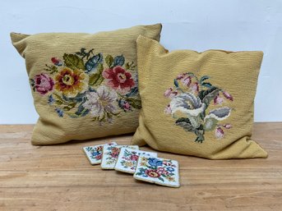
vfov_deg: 48.2
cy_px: 106
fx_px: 236
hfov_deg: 61.7
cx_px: 141
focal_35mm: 29
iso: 40
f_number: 1.8
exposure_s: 1/60
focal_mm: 3
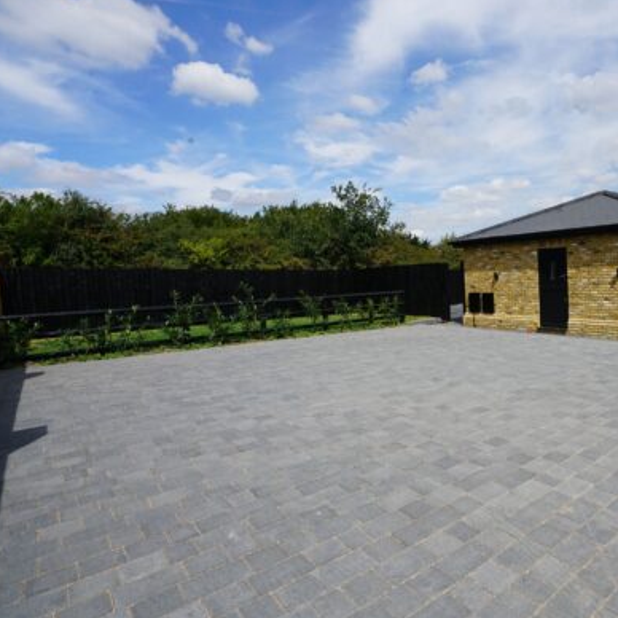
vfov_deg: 72.1
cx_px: 462
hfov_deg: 67.6
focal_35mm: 21
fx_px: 424
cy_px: 303
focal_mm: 16
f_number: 14
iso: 100
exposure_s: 1/125
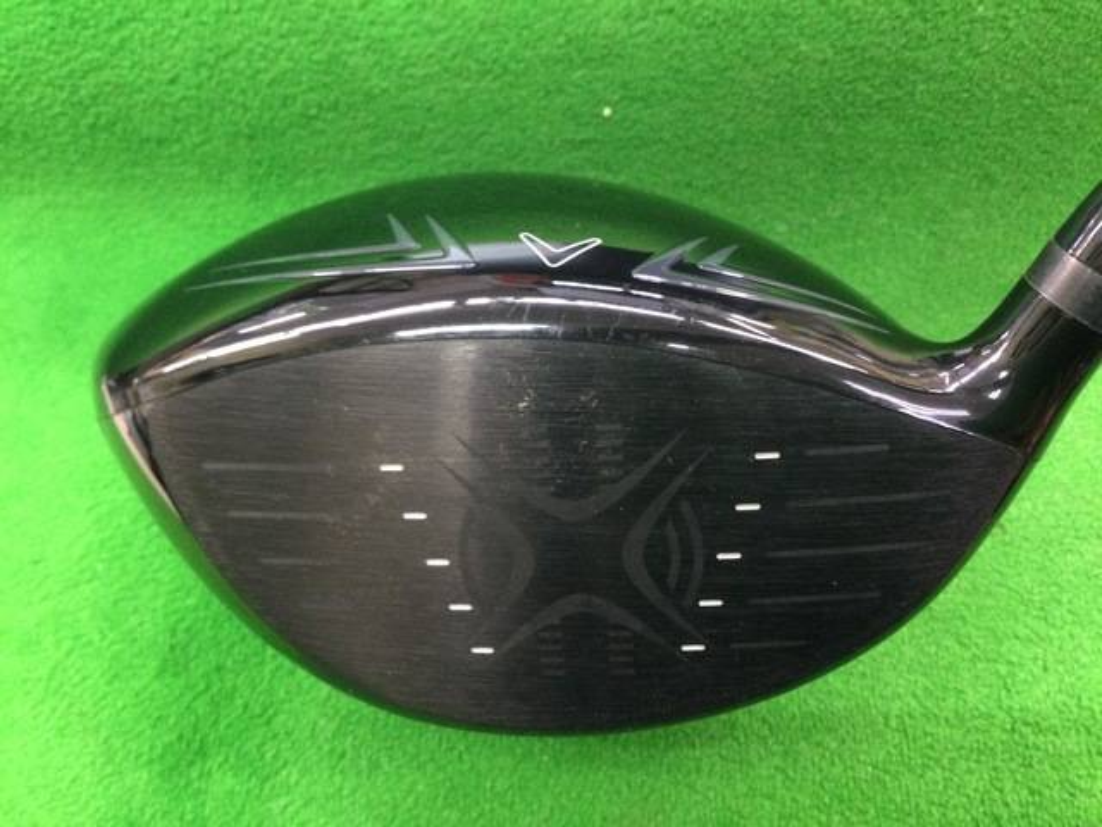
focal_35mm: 31
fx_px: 987
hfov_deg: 58.4
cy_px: 414
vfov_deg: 45.4
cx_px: 551
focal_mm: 3.3
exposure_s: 1/17
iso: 200
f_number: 2.4
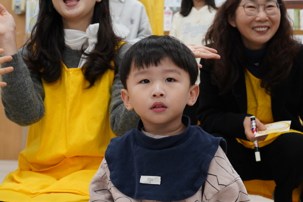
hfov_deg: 34.4
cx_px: 184
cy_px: 117
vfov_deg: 23.4
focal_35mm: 58
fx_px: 488
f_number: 6.3
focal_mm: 40
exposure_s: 1/100
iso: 2500
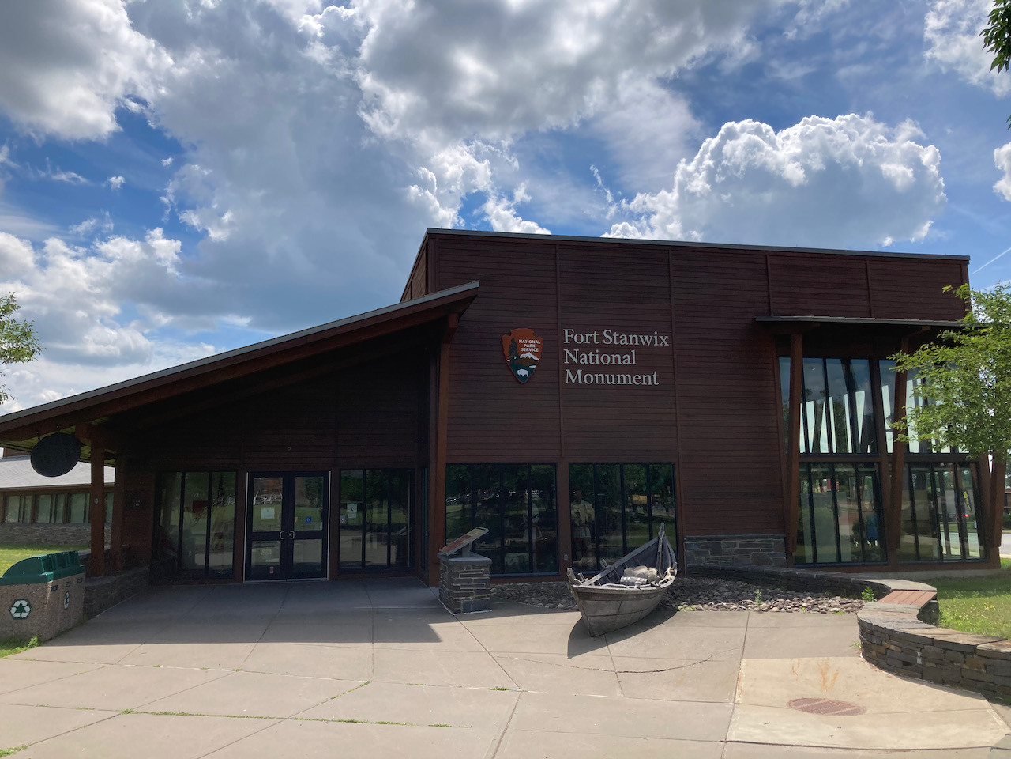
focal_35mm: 28
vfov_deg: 49.7
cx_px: 506
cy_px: 380
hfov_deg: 63.4
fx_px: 818
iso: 20
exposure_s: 1/3436
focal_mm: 3.99
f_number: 1.8
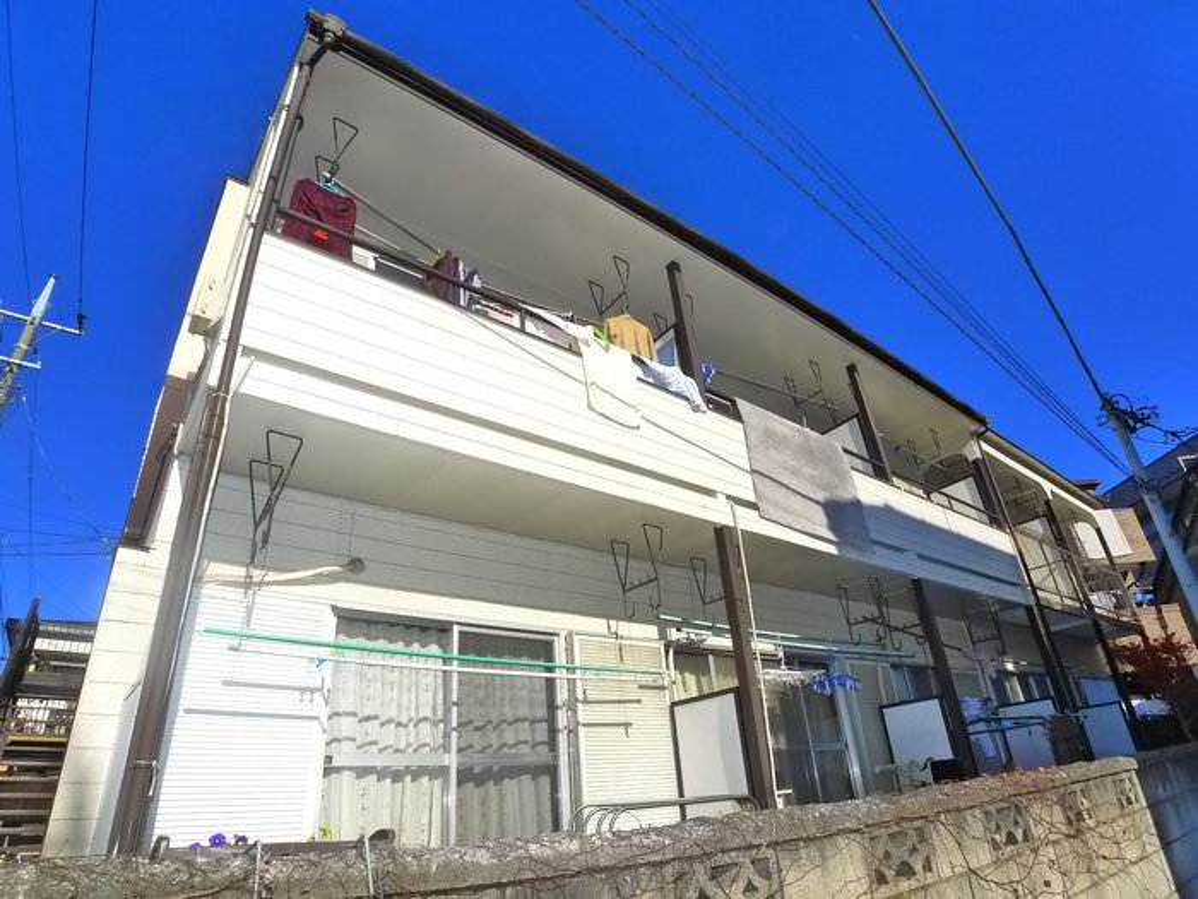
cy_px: 450
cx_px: 599
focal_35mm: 24
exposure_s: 1/1000
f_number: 4.5
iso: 400
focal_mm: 5.1
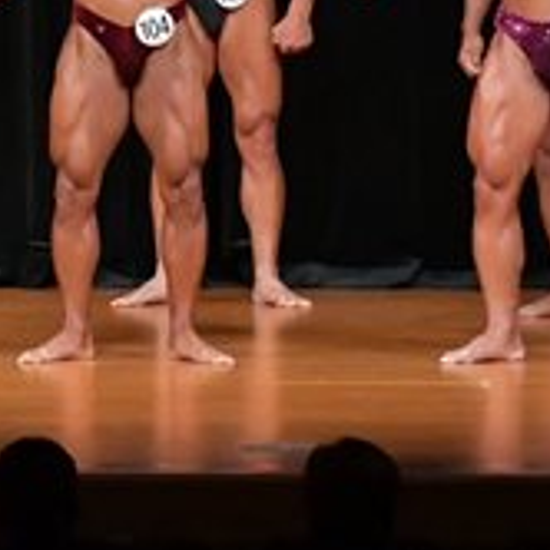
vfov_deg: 3.5
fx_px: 9060
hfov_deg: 3.5
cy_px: -30
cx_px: -280
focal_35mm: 504
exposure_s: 1/400
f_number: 5.6
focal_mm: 85
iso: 5000
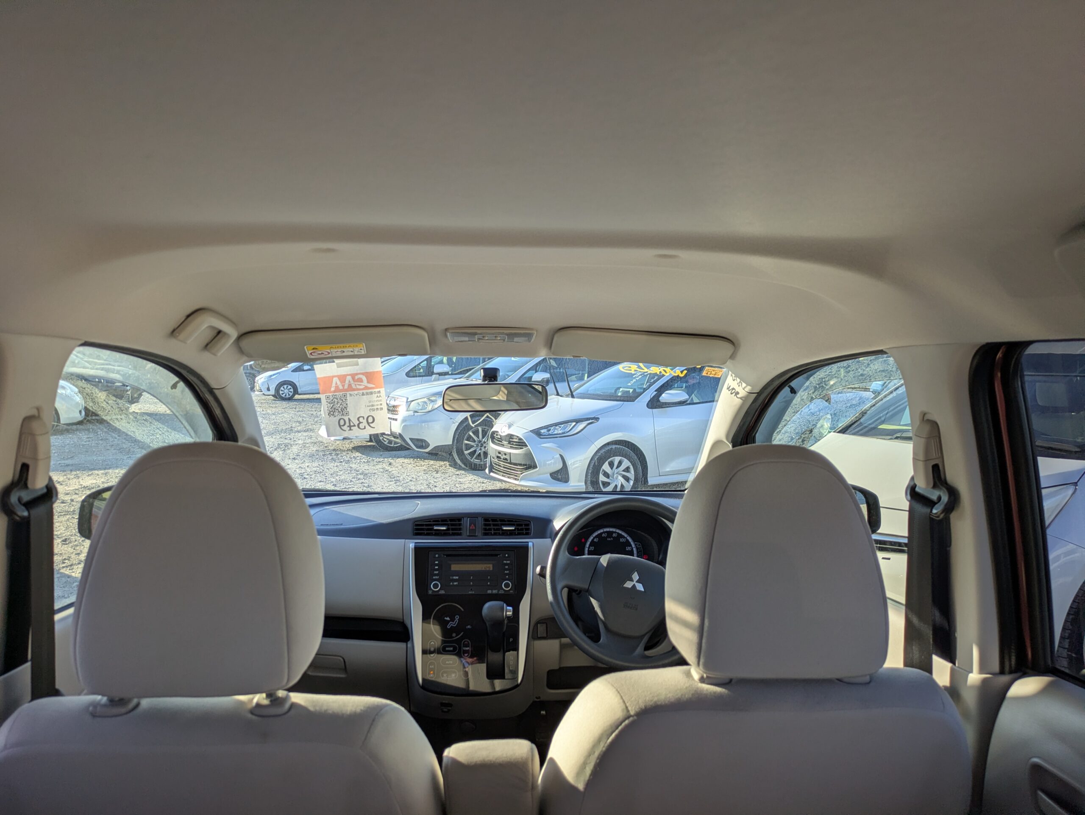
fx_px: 784
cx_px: 542
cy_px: 408
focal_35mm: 25
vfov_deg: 54.9
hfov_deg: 69.4
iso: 49
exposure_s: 1/836
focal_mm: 5.43
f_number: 1.89
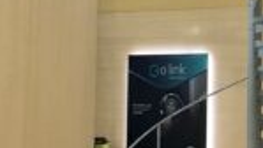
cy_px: 35
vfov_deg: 7.5
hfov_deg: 13.1
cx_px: 224
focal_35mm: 163
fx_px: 1137
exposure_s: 1/15
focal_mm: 4.15
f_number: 2.2
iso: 40
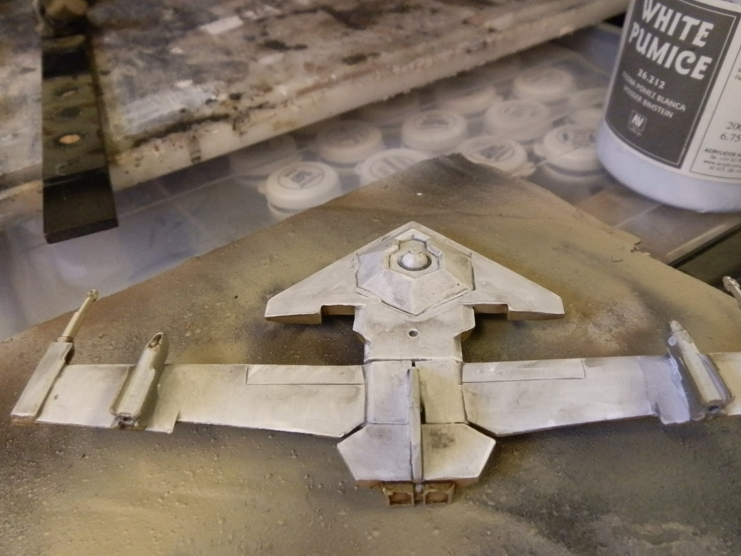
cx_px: 376
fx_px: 621
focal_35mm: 29
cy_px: 281
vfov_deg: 48.2
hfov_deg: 61.7
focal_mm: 5
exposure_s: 1/40
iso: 400
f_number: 3.1
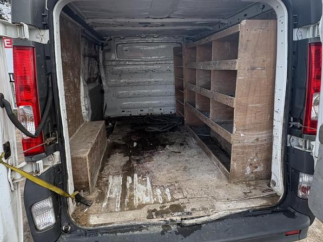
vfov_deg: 63.2
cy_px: 103
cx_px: 156
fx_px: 196
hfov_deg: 79.0
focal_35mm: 21
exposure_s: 1/187
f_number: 2.2
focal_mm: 2.22
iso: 64
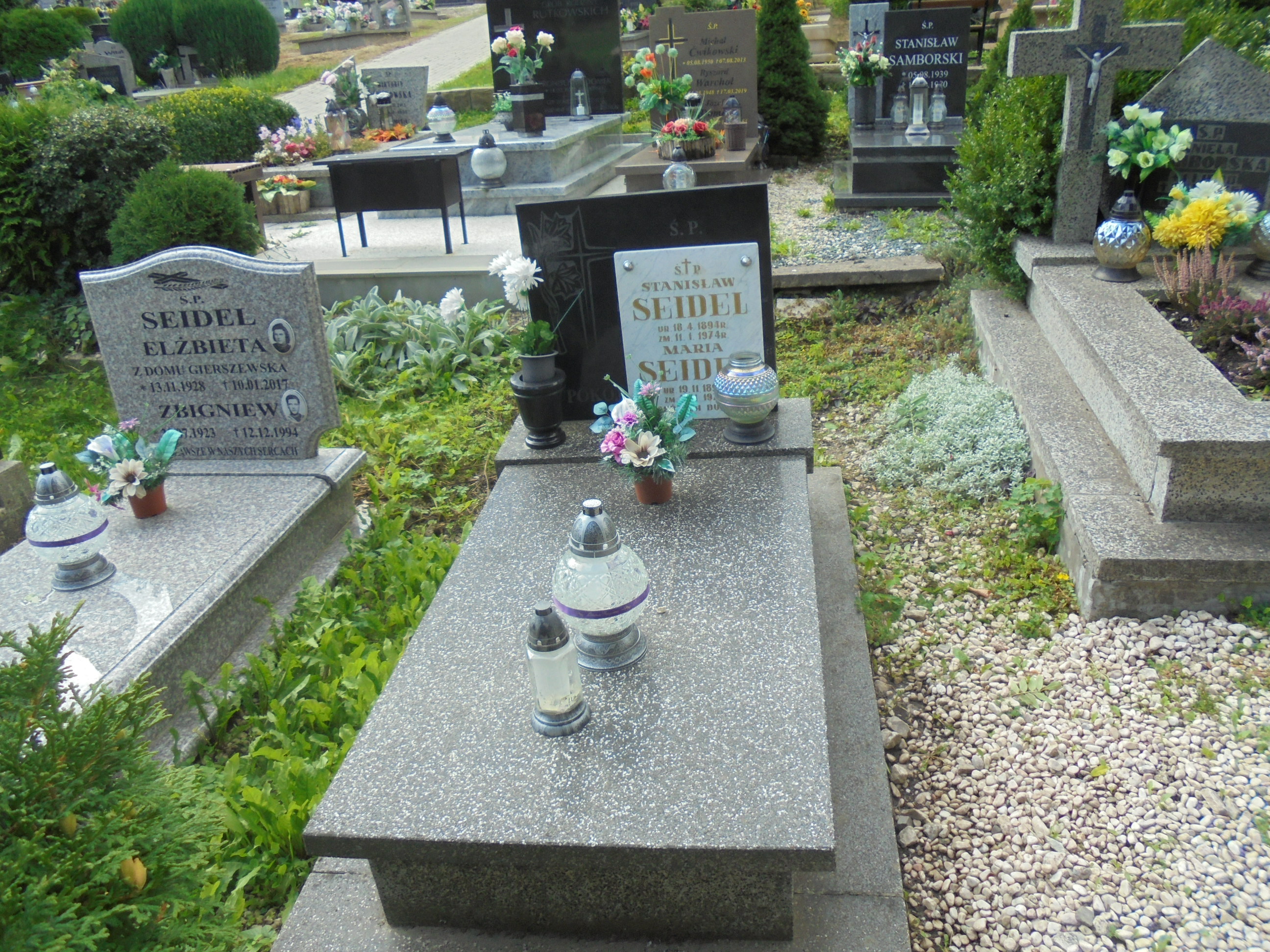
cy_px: 476
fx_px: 954
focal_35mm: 26
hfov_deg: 67.3
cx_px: 635
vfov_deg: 53.1
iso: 100
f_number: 3.5
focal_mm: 4.6
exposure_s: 1/250
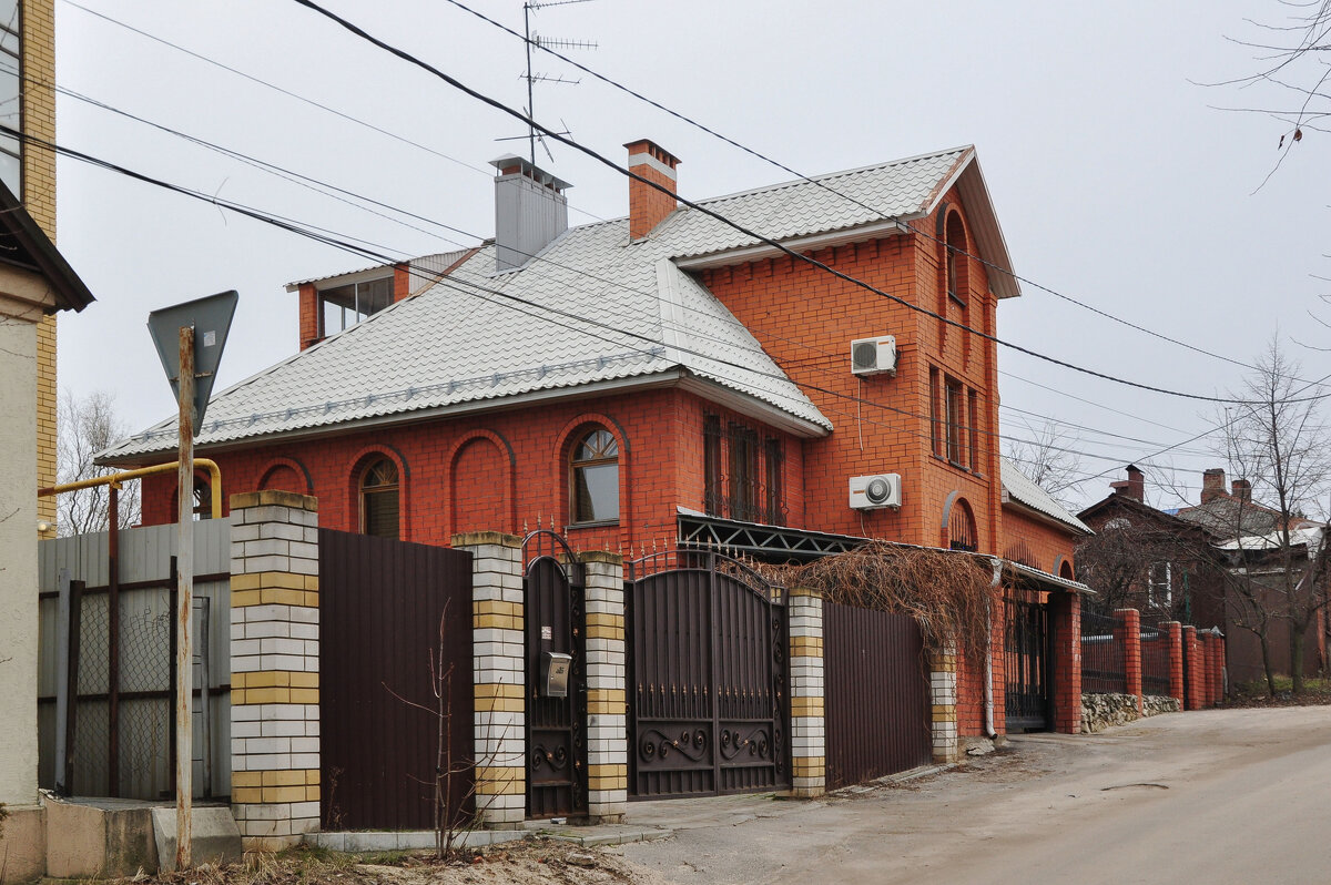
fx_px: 1330
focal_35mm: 36
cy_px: 442
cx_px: 666
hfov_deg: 53.2
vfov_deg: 36.8
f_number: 8
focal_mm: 24
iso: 320
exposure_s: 1/60
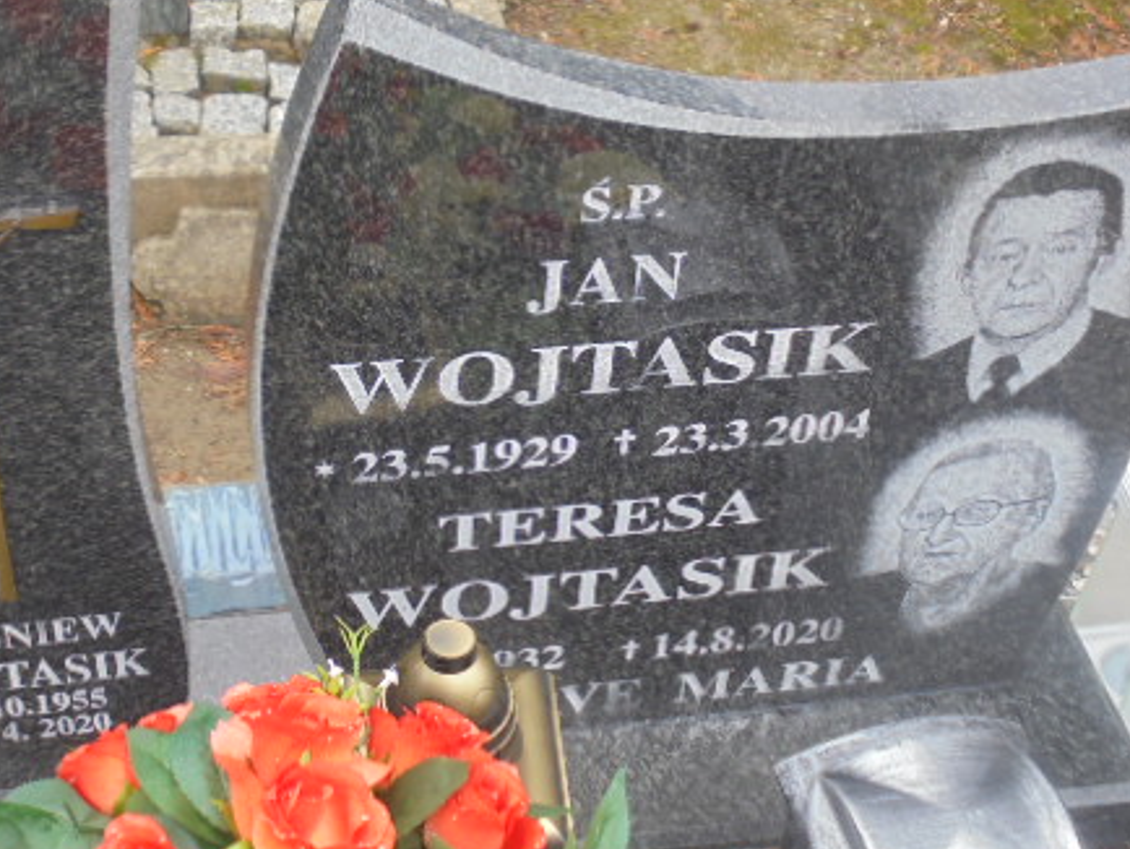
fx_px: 1829
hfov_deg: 34.1
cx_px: 396
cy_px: 341
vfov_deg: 26.1
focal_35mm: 56
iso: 100
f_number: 4.2
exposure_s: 1/40
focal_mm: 6.9
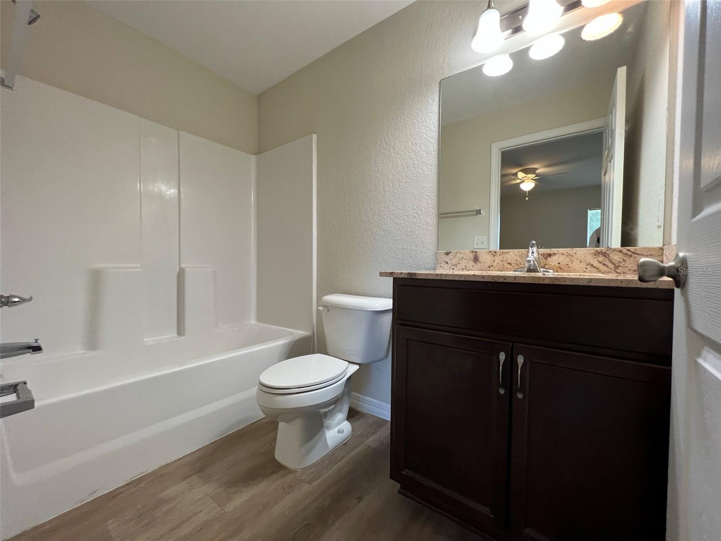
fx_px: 271
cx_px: 360
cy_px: 270
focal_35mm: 13
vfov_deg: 89.9
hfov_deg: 106.2
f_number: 1.8
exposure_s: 1/120
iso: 250
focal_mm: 1.57
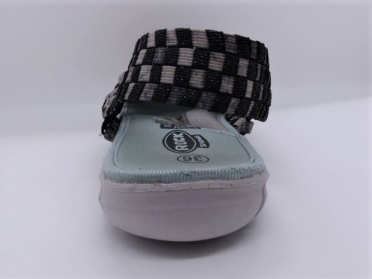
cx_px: 186
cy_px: 140
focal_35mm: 25
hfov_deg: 69.4
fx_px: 269
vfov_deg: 54.9
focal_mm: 4.5
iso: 100
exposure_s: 1/320
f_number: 4
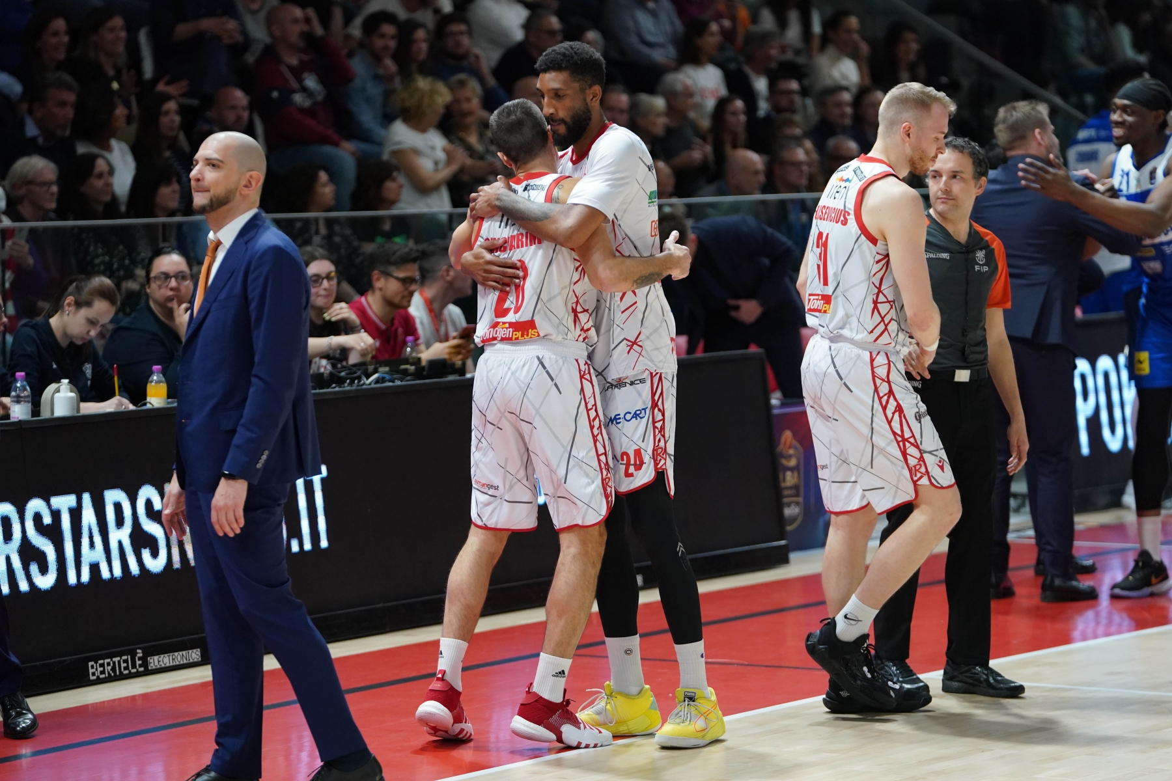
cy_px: 390
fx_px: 5469
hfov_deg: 12.2
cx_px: 586
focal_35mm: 168
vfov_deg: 8.2
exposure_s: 1/1250
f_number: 3.5
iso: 3200
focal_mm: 168
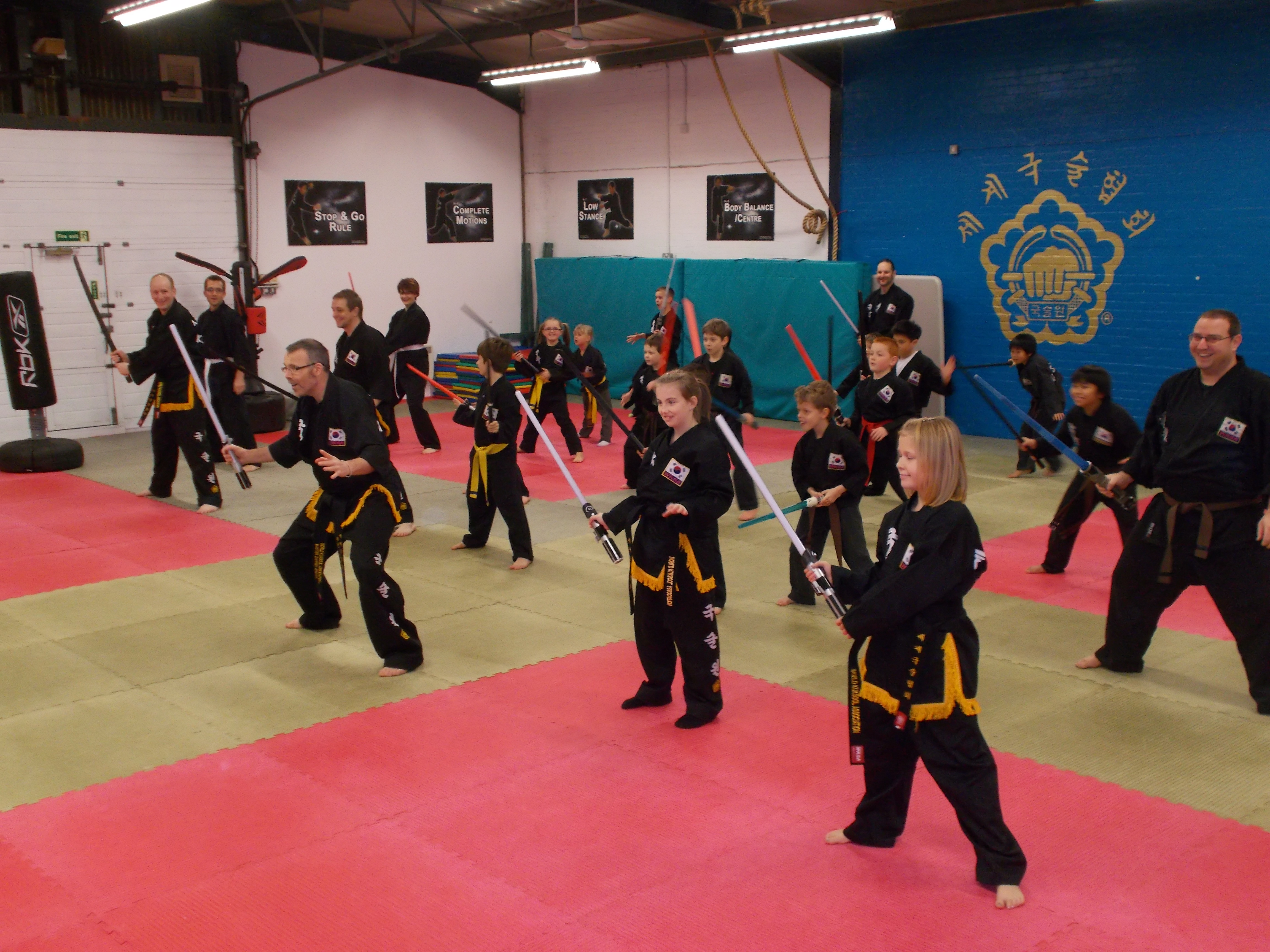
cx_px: 635
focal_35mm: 39
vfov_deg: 36.8
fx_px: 1431
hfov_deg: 47.9
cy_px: 476
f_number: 3.9
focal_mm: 6.9
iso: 320
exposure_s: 1/30
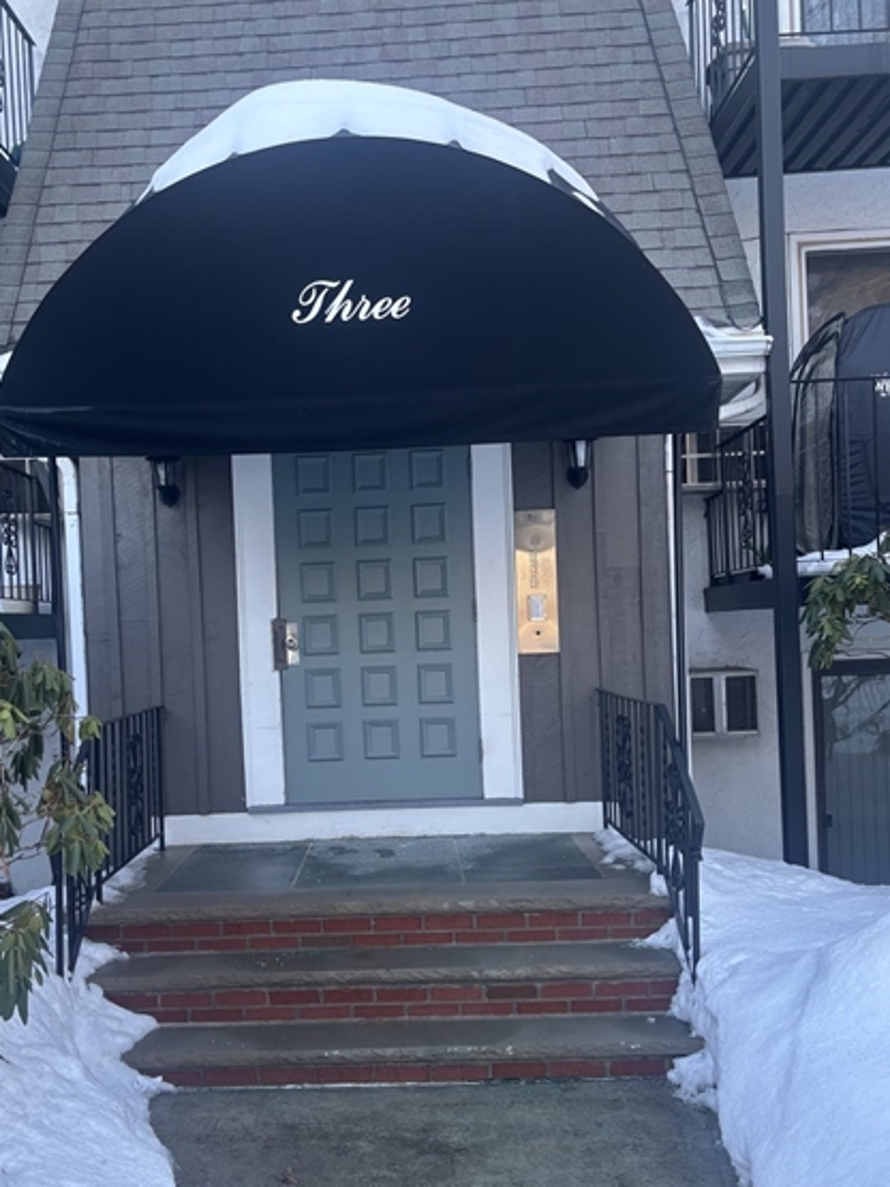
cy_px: 644
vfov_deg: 51.3
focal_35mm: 36
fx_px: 1235
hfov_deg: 39.5
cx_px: 372
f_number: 1.6
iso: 40
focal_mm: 5.96
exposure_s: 1/121
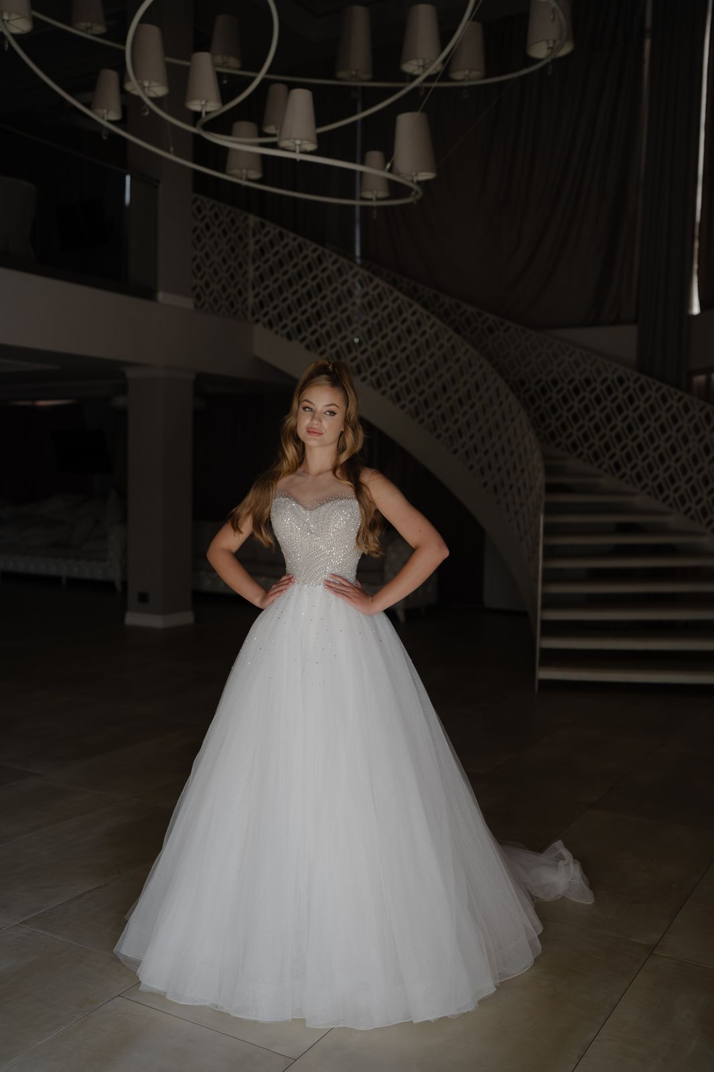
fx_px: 1042
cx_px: 357
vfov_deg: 54.4
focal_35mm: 35
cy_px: 536
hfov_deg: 37.8
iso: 200
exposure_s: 1/125
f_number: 2
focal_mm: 35
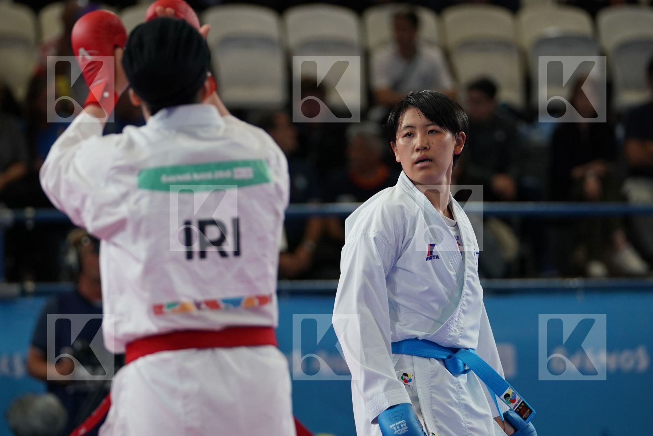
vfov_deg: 5.9
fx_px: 4190
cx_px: 326
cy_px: 218
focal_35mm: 231
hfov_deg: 8.9
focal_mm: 154
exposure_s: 1/1000
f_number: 2.8
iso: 1000
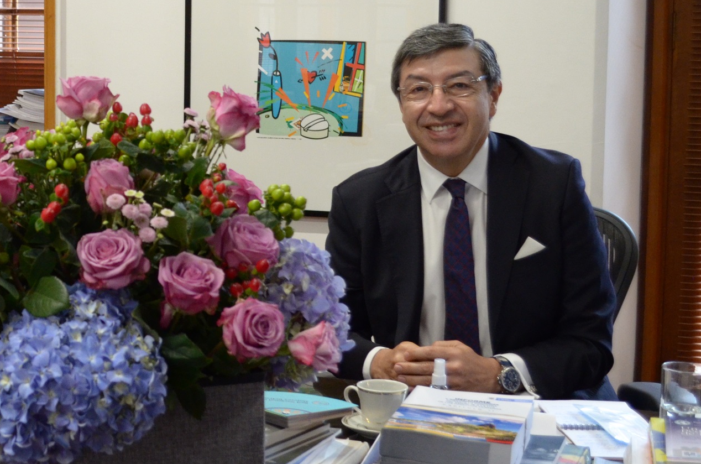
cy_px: 145
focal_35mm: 71
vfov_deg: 19.0
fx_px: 1379
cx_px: 38
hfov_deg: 27.2
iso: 1600
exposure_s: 1/100
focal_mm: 24
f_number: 4
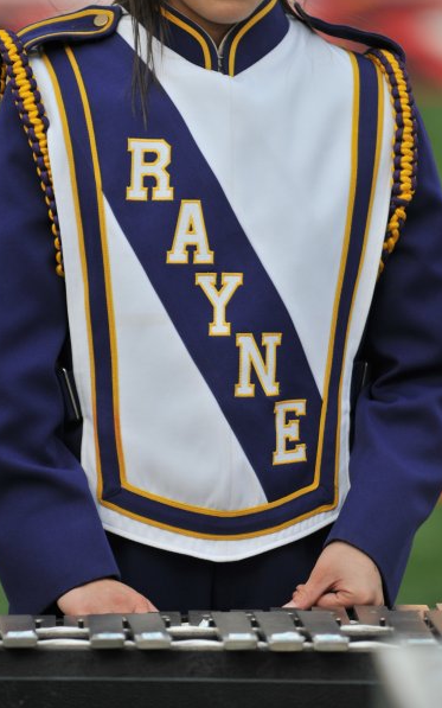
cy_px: 353
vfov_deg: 6.8
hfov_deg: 4.3
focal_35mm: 307
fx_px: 5918
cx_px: 226
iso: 200
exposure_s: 1/1000
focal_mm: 200
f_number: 2.8
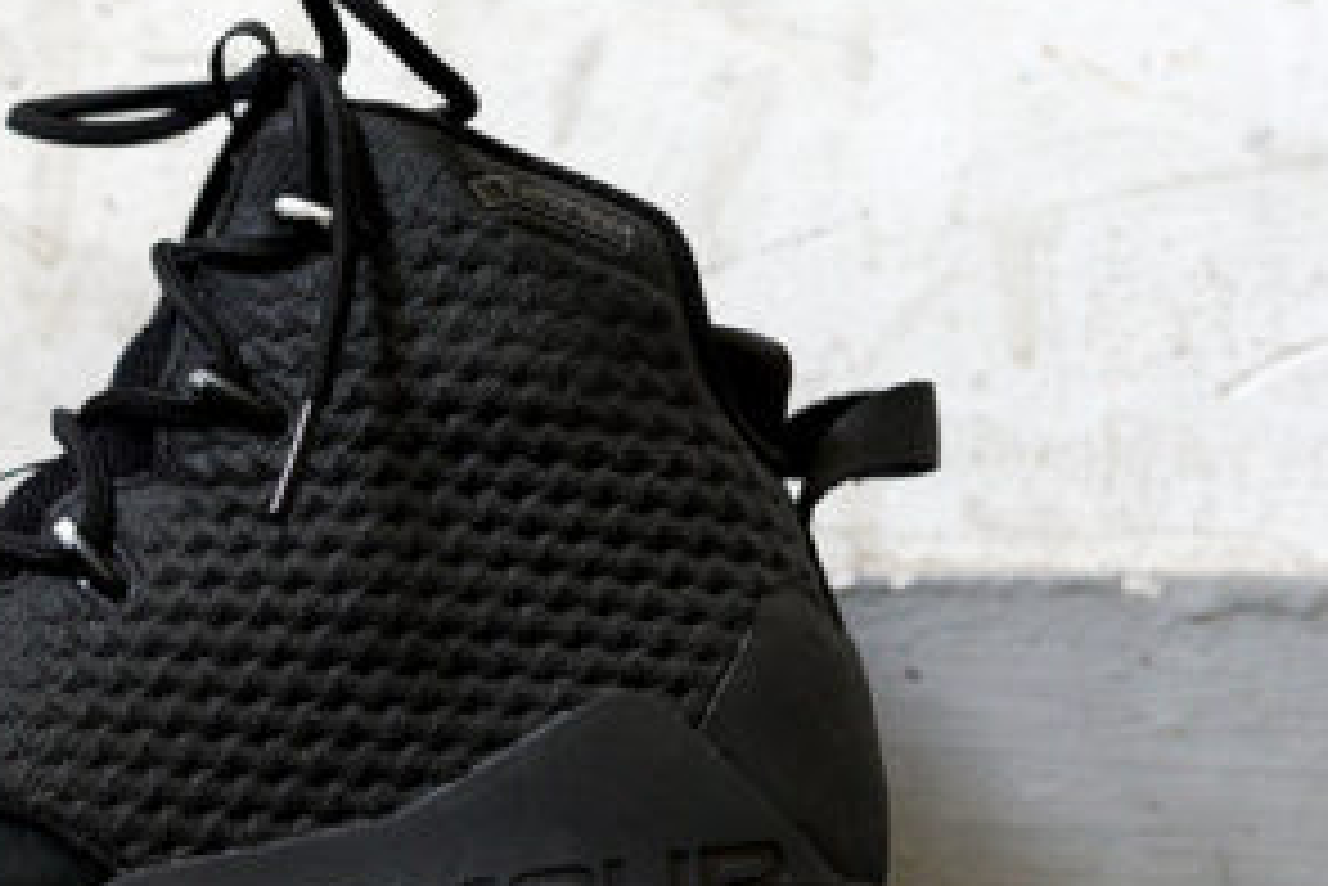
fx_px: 3654
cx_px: 97
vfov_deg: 13.8
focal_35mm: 99
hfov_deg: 20.1
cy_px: 634
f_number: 3.5
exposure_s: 1/80
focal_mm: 50
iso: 1600
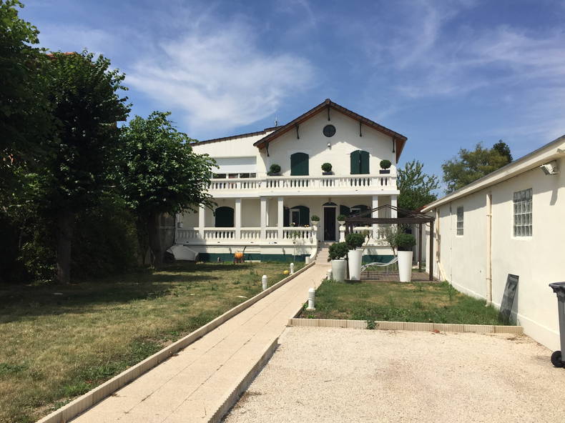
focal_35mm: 29
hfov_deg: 61.7
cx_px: 282
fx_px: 473
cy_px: 212
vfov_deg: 48.2
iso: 32
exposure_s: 1/3300
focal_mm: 4.15
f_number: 2.2
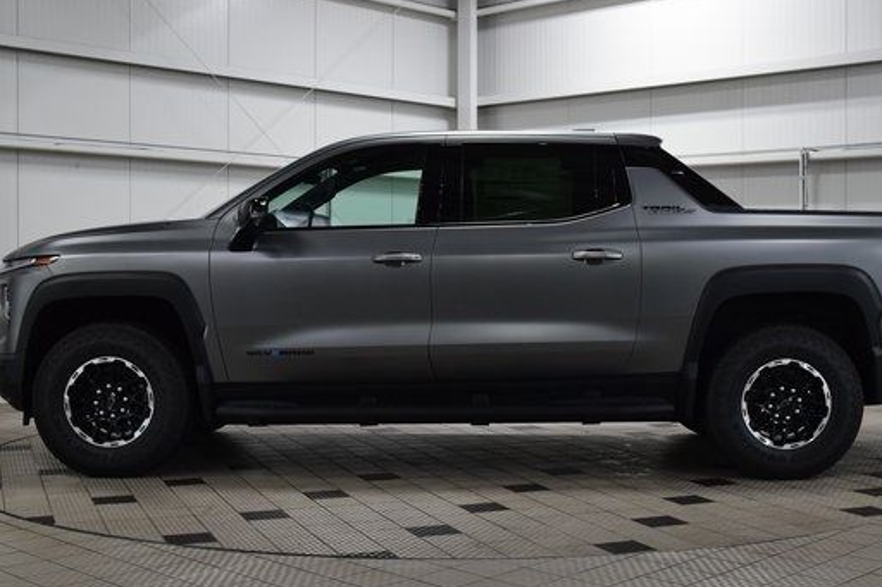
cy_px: 307
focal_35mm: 51
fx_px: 1240
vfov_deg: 26.7
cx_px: 494
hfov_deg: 39.1
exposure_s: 1/60
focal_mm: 27
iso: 1600
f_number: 7.1
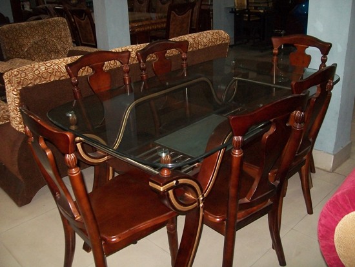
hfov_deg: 51.3
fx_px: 369
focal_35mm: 36
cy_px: 134
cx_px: 178
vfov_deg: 39.7
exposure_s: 1/30
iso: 240
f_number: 2.7
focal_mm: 6
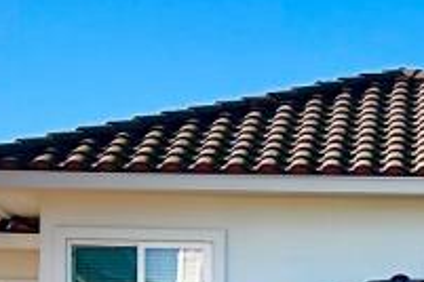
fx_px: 2190
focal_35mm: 186
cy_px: 487
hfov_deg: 10.8
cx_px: 546
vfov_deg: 7.2
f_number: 1.78
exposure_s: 1/5525
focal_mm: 6.86
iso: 80
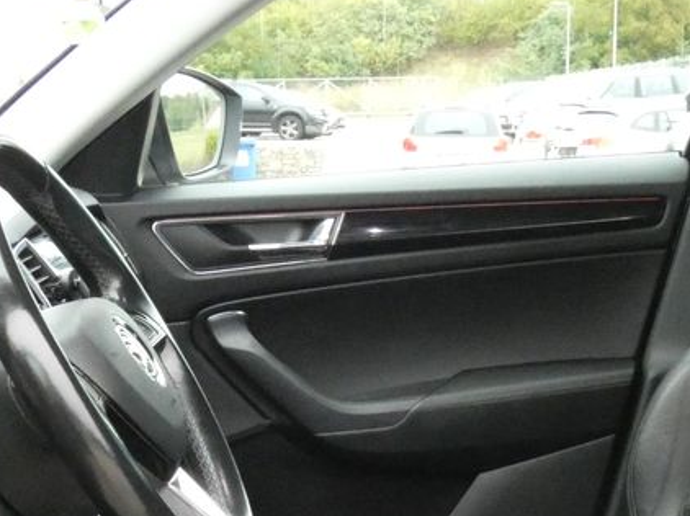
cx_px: 379
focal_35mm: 85
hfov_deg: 23.0
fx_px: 1693
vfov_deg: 16.9
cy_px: 531
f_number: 5.6
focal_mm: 6.2
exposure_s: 1/50
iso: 1600
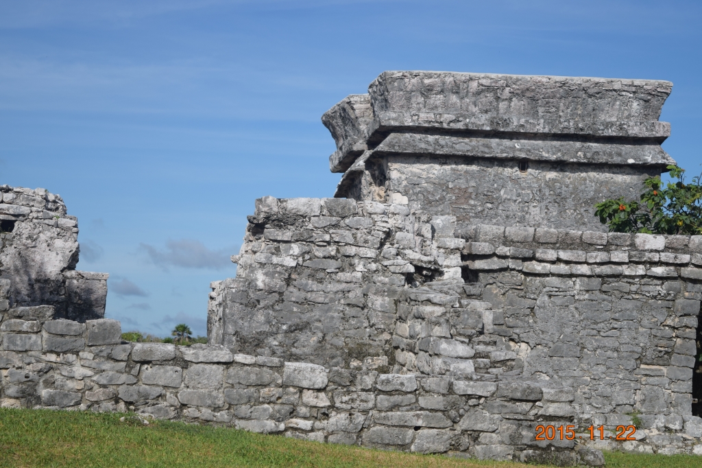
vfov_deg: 16.5
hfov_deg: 24.6
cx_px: 351
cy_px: 234
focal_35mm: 82
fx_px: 1608
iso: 200
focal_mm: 55
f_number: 5.6
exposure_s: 1/1600
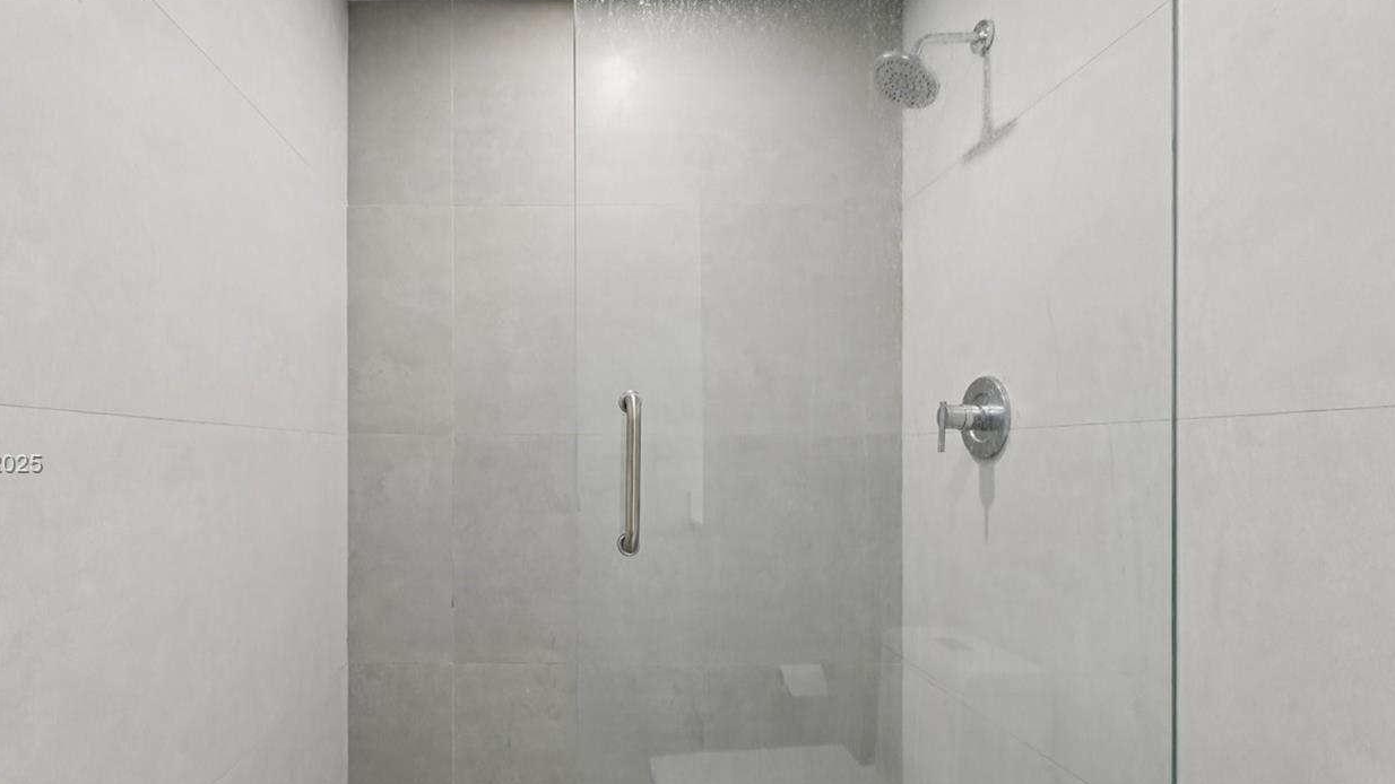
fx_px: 703
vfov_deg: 57.9
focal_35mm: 19
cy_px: 466
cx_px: 584
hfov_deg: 88.8
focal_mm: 14
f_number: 8
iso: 320
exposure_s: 1/13
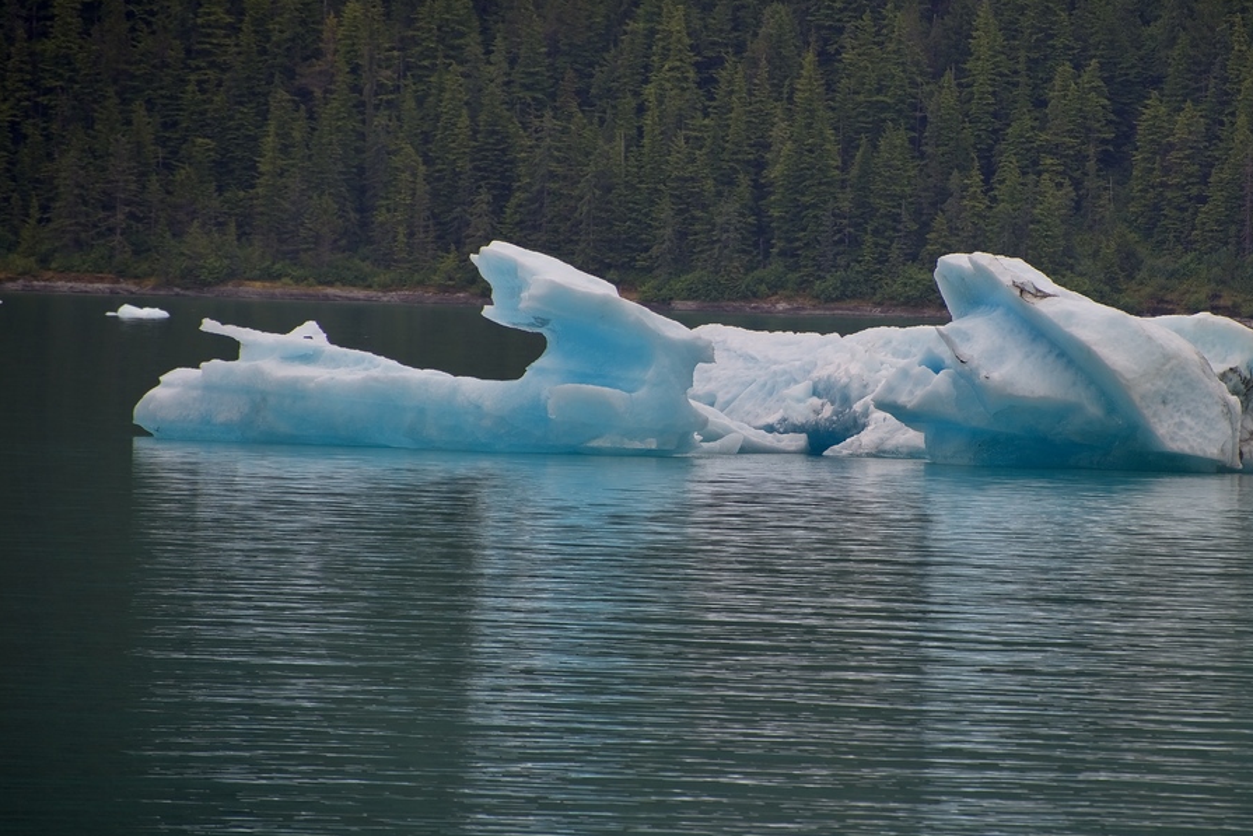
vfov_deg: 3.2
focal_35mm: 429
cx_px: 837
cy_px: 424
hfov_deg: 4.8
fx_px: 14933
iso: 220
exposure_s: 1/640
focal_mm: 300
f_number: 5.6
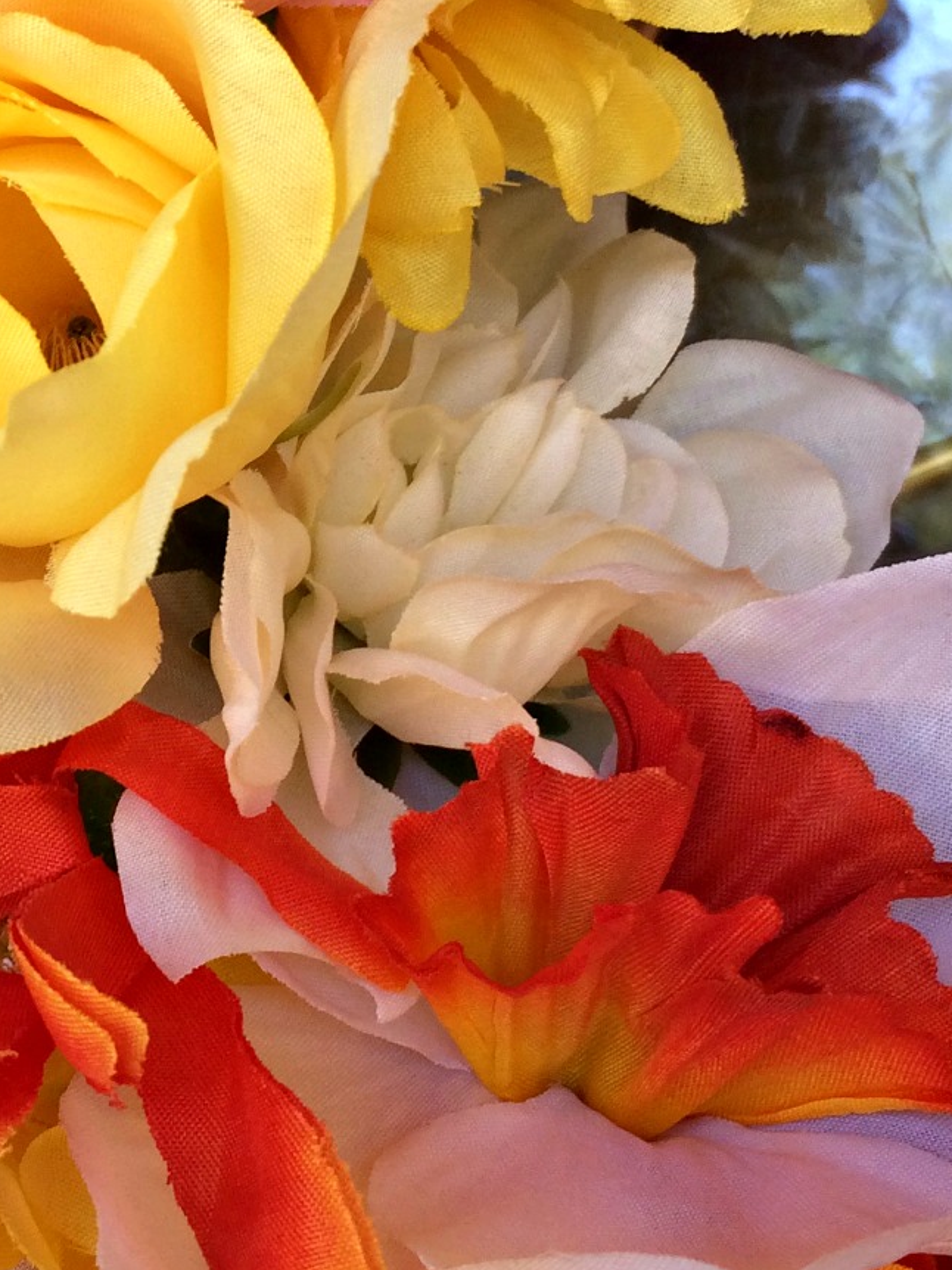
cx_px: 43
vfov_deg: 27.8
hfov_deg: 20.7
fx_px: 2530
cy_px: 329
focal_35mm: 69
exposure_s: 1/120
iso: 32
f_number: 2.2
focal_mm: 4.15
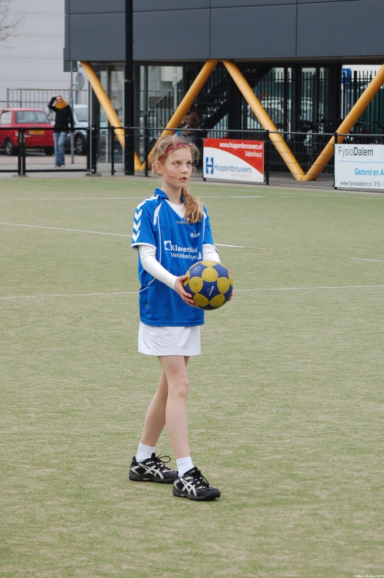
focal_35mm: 135
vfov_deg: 15.2
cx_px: 192
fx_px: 2166
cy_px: 289
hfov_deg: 10.1
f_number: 6.3
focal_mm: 90
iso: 400
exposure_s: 1/640
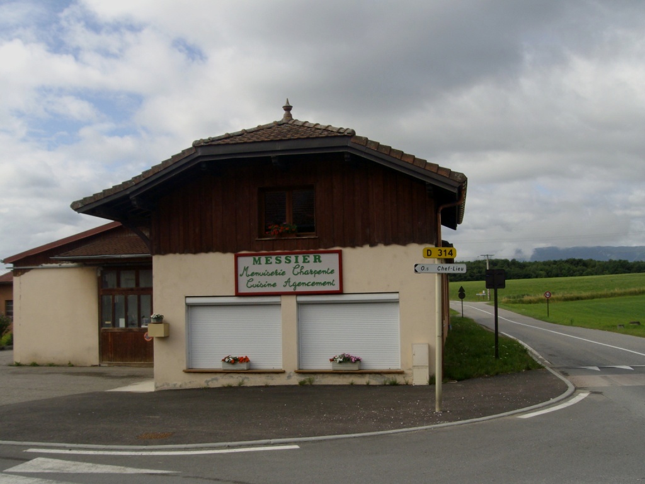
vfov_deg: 39.7
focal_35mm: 36
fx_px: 671
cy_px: 242
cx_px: 322
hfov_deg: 51.4
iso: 80
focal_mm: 6
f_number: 4.8
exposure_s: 1/500
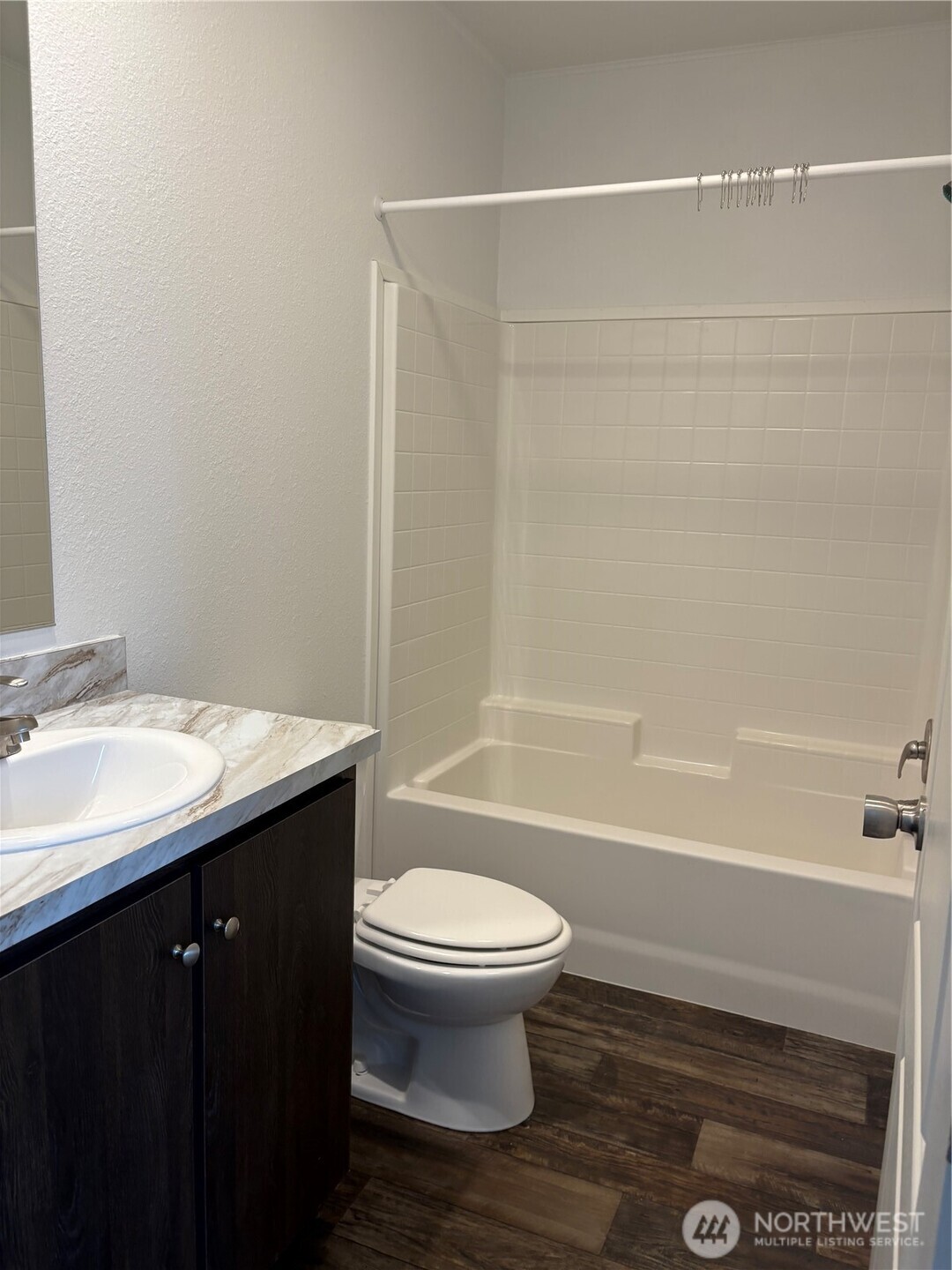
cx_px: 476
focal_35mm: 26
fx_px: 953
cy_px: 635
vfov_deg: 67.3
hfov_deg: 53.1
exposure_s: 1/60
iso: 80
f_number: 1.6
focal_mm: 5.96
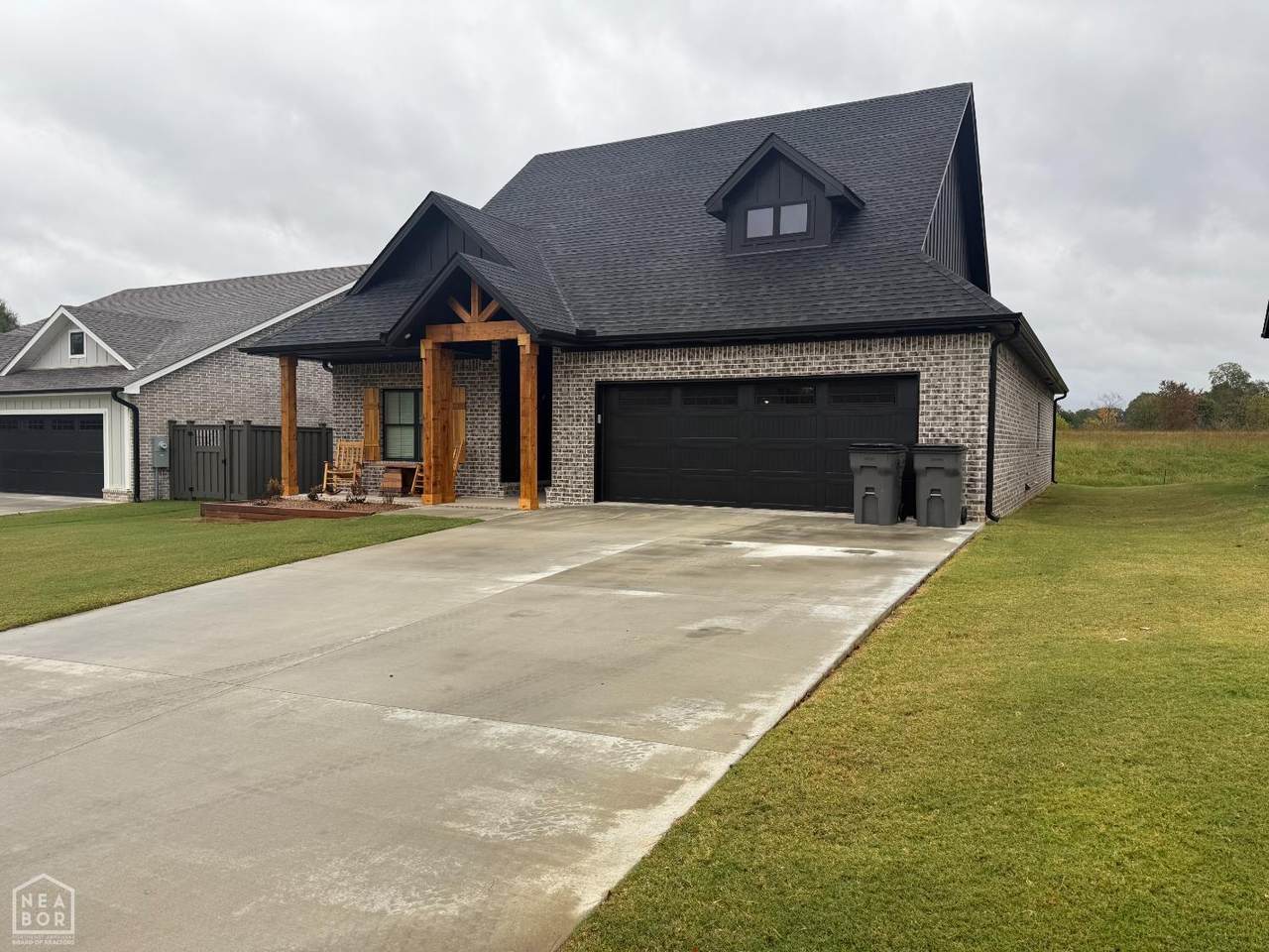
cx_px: 634
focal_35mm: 24
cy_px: 476
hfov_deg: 71.6
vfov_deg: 56.8
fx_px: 880
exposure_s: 1/632
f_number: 1.78
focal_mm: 6.76
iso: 80
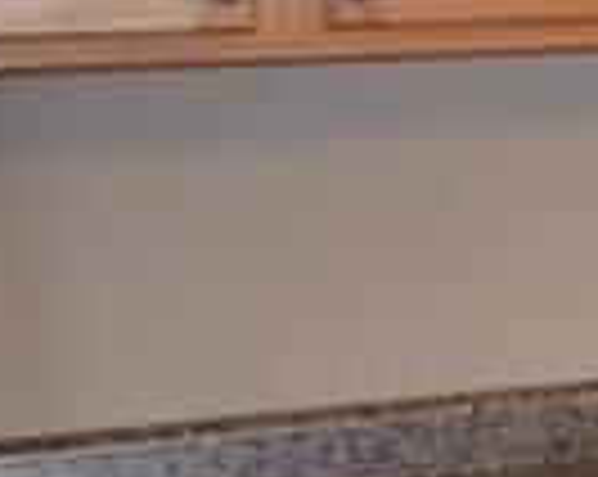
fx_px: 2845
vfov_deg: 9.6
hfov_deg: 8.3
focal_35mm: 161
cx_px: 2201
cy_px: 322
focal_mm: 14
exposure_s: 1/60
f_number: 4.8
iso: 800
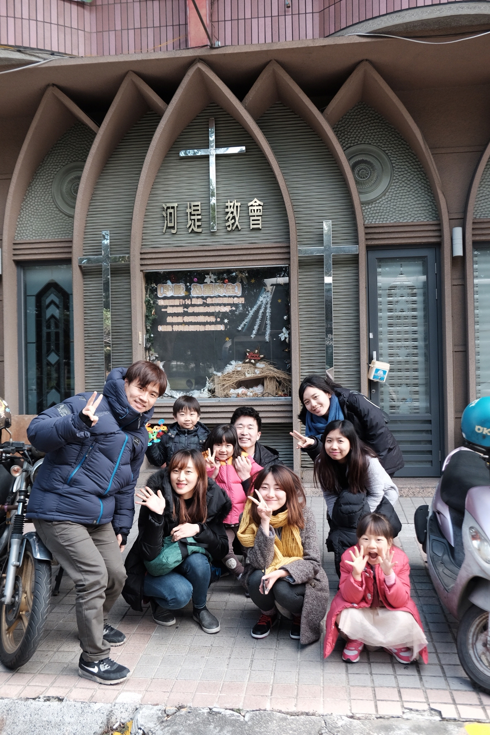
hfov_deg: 42.3
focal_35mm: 31
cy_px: 368
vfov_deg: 60.3
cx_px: 245
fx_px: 633
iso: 800
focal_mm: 20.8
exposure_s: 1/550
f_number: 4
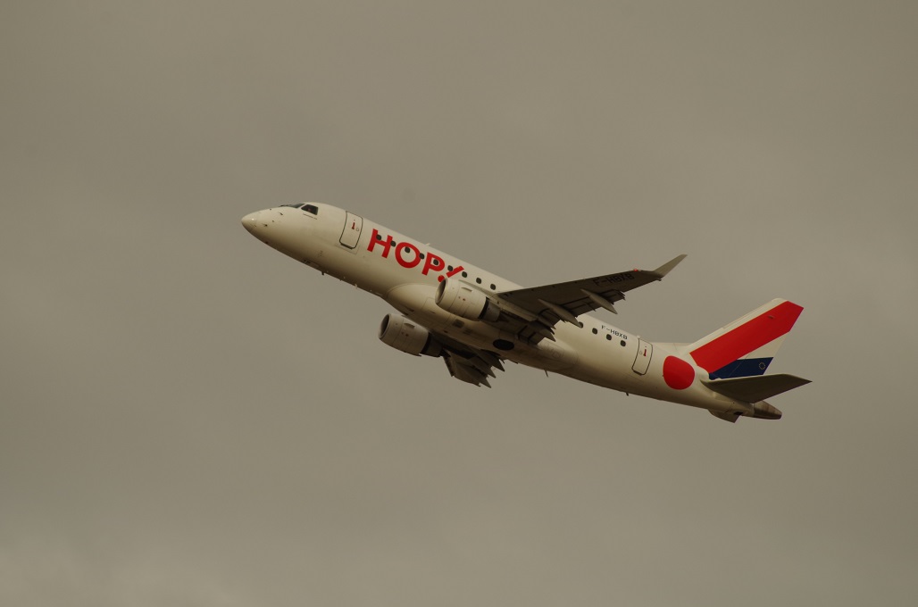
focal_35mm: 315
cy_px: 304
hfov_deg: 6.6
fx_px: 8013
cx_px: 459
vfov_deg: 4.3
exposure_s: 1/1000
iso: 200
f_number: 7.1
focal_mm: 210
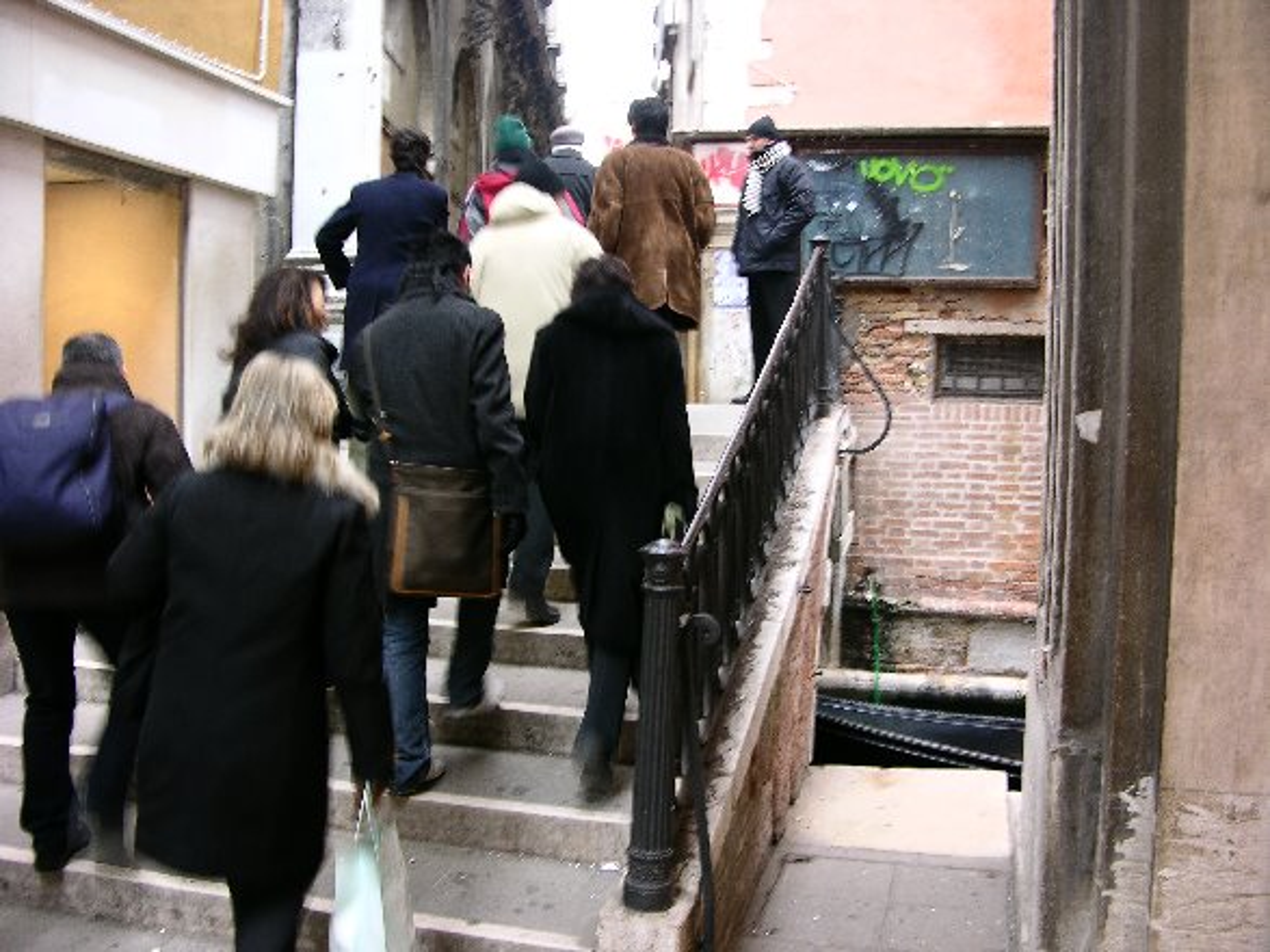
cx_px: 635
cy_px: 476
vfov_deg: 40.7
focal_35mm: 35
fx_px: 1284
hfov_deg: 52.6
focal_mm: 8.9
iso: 50
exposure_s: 1/11.2
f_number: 2.8
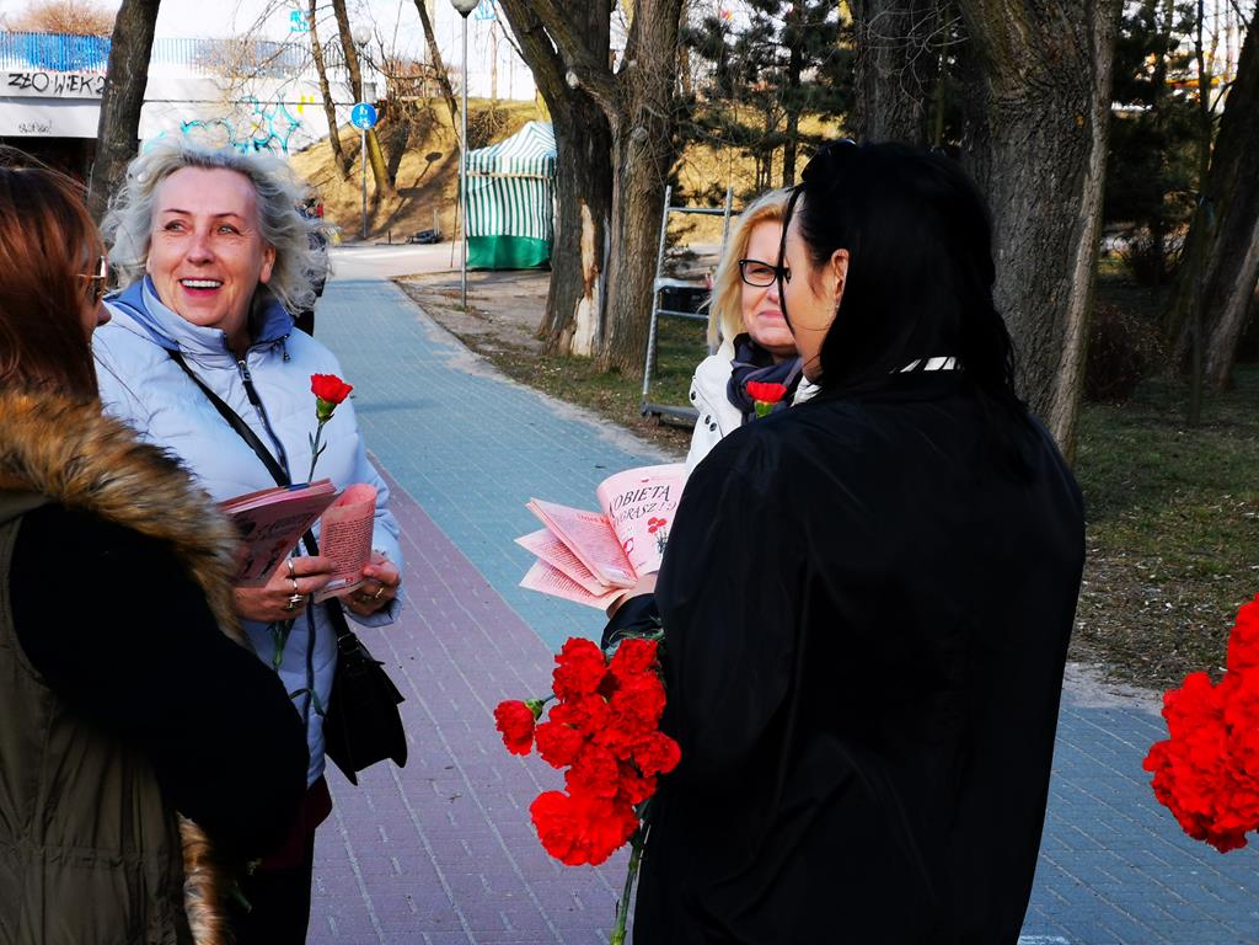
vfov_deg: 18.2
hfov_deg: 24.1
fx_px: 2946
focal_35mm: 81
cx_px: 630
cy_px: 472
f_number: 2.4
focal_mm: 7.48
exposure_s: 1/321
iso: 50
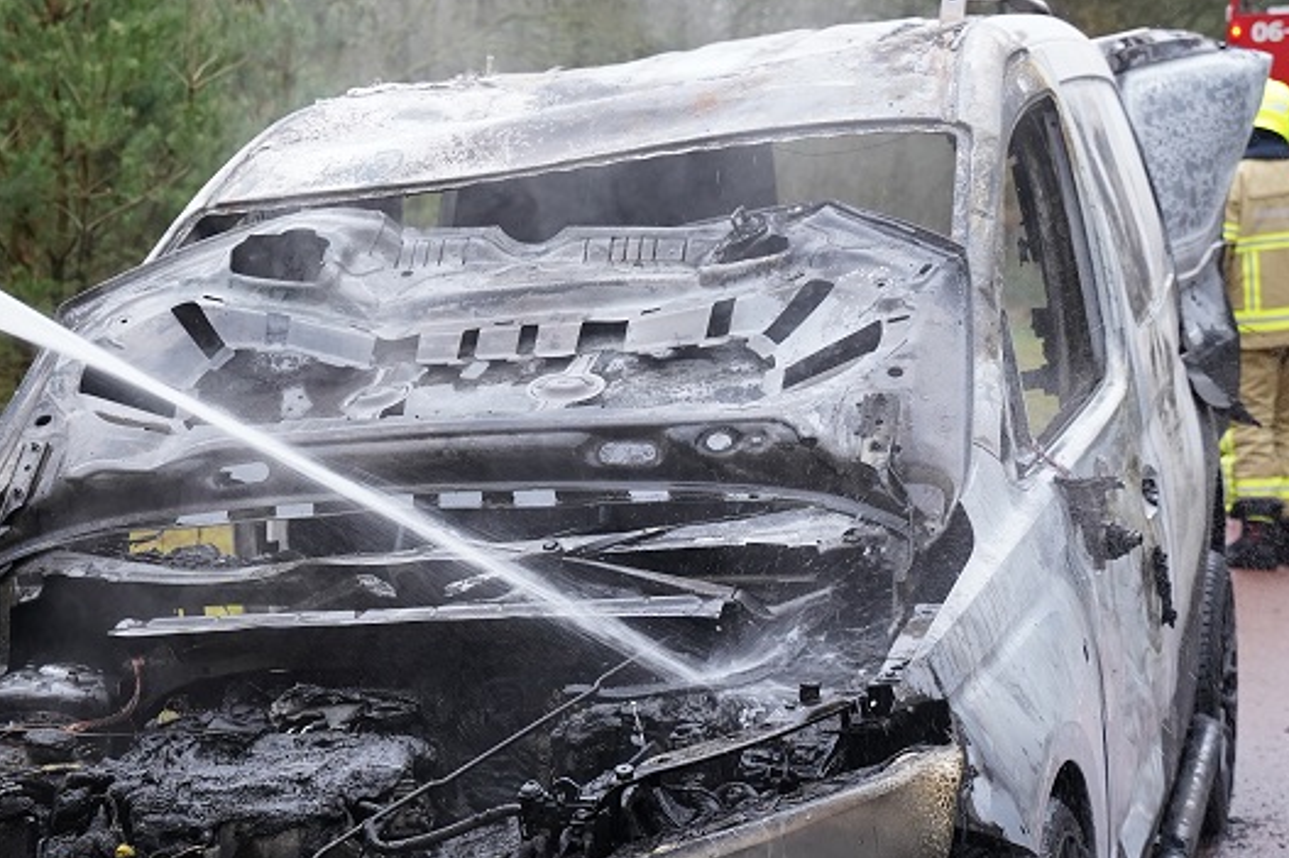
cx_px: 218
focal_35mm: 74
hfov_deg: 26.7
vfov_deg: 18.4
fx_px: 2649
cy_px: 523
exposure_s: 1/160
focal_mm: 39
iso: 1250
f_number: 4
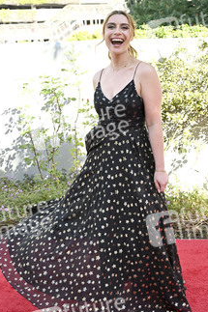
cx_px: 107
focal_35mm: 52
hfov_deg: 26.0
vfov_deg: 38.1
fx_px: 451
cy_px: 176
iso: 640
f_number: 5.6
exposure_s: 1/320
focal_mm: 42
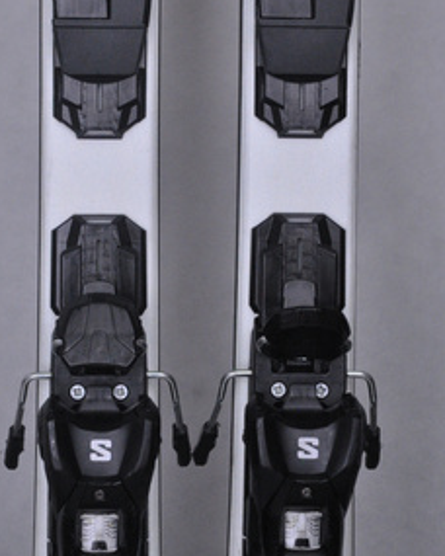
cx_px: 190
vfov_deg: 11.6
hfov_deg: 9.3
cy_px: 185
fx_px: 2745
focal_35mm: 167
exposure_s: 1/125
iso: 3200
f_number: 9.5
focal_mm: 75
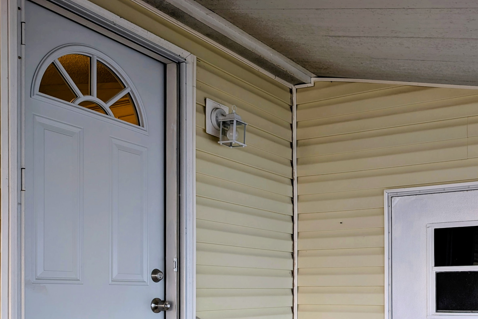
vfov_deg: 30.5
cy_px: 288
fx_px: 558
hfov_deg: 44.9
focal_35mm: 42
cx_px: 356
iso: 42
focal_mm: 6.9
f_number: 1.68
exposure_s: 1/23.8
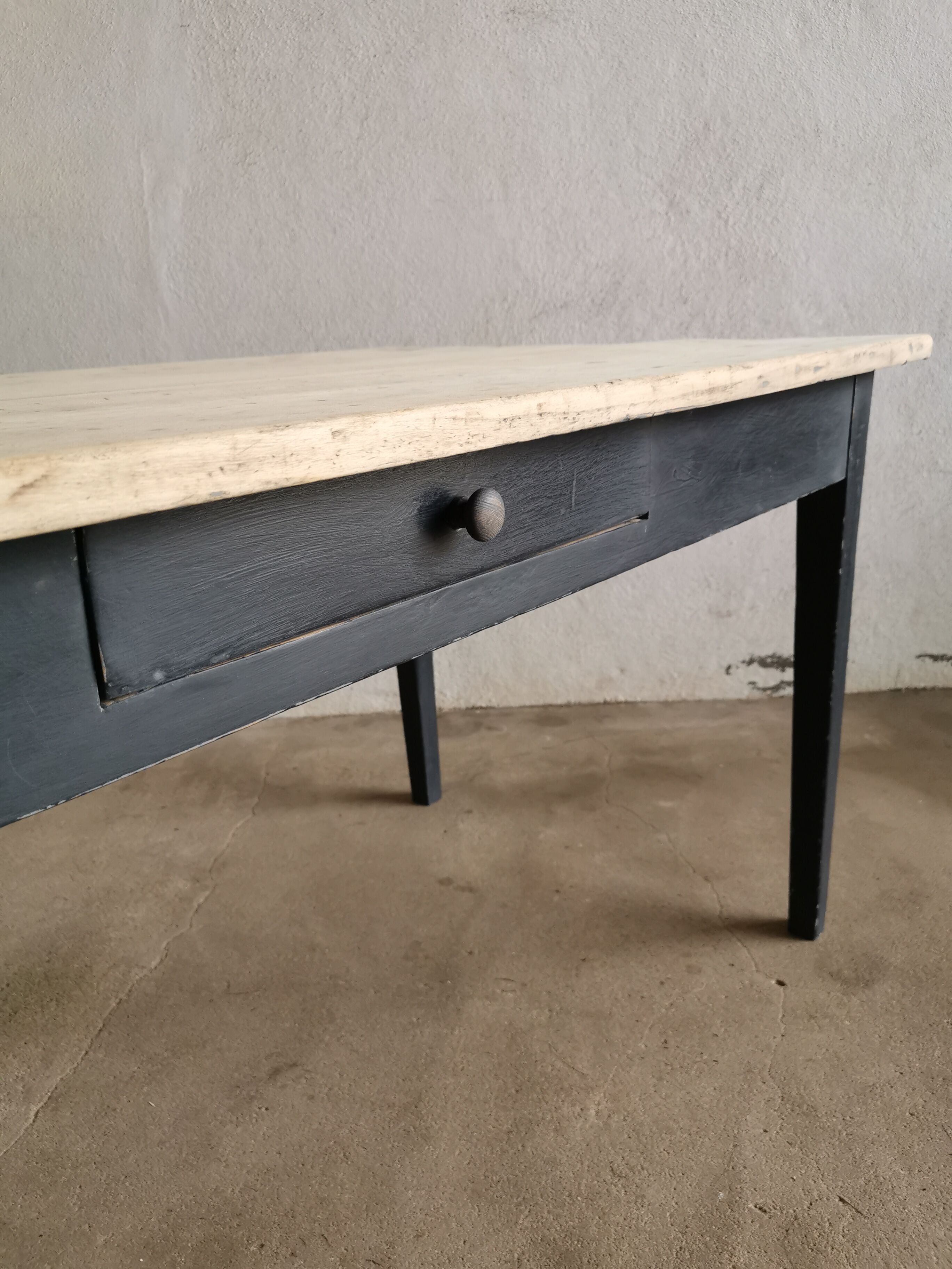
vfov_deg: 65.3
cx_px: 476
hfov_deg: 51.4
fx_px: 990
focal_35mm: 27
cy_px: 634
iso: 200
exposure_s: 1/50
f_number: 1.8
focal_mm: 5.58
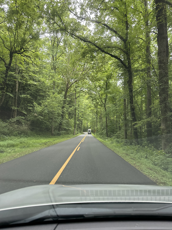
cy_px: 121
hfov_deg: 53.0
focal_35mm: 26
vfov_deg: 67.3
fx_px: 172
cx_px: 82
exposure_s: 1/121
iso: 100
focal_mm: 6.86
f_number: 1.78
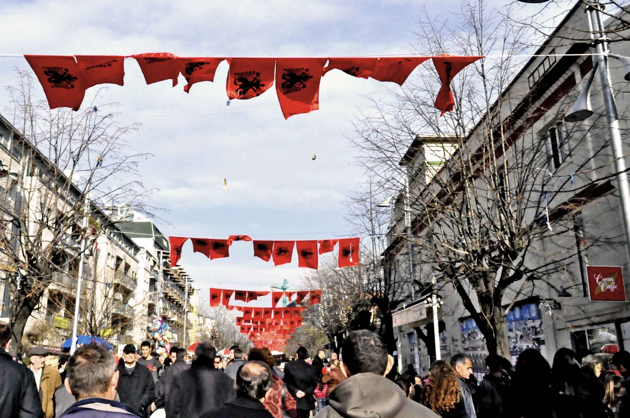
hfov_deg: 52.8
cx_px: 253
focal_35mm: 36
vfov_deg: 36.7
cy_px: 171
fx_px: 629
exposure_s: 1/1000
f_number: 22
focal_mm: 18
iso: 3200
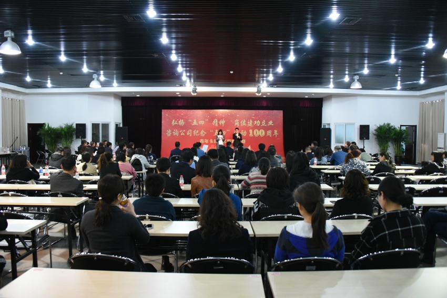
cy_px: 149
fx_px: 348
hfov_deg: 65.5
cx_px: 224
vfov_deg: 46.4
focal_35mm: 28
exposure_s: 1/320
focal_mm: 28
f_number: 3.5
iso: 6400
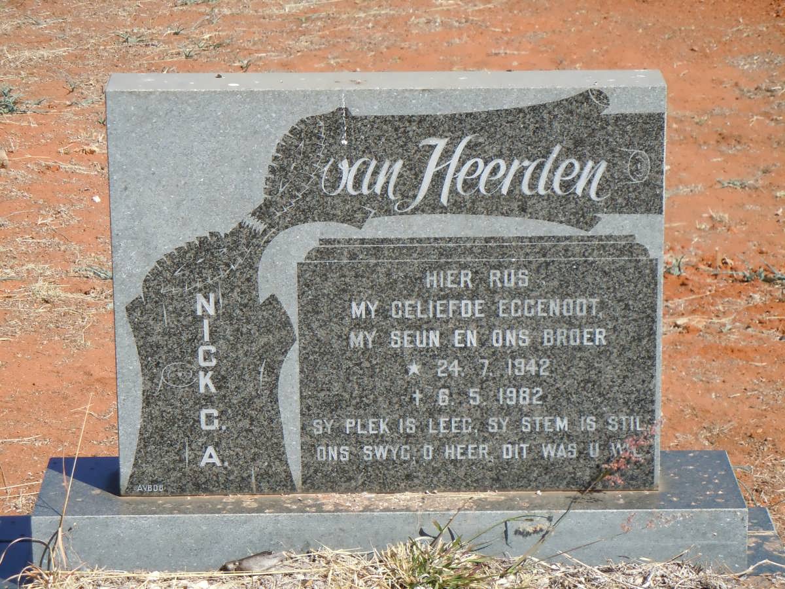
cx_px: 392
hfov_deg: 14.8
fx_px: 3016
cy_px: 294
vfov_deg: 11.1
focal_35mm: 133
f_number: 4.6
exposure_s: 1/800
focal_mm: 24
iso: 200
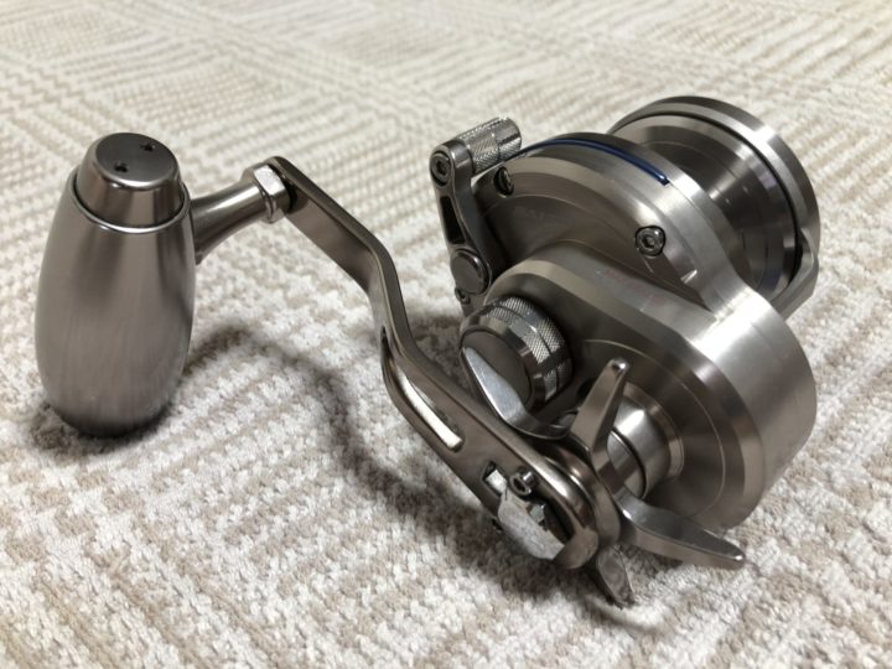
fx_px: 722
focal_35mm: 28
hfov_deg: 63.4
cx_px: 446
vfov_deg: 49.7
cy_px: 334
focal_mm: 3.99
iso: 40
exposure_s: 1/17
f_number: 1.8
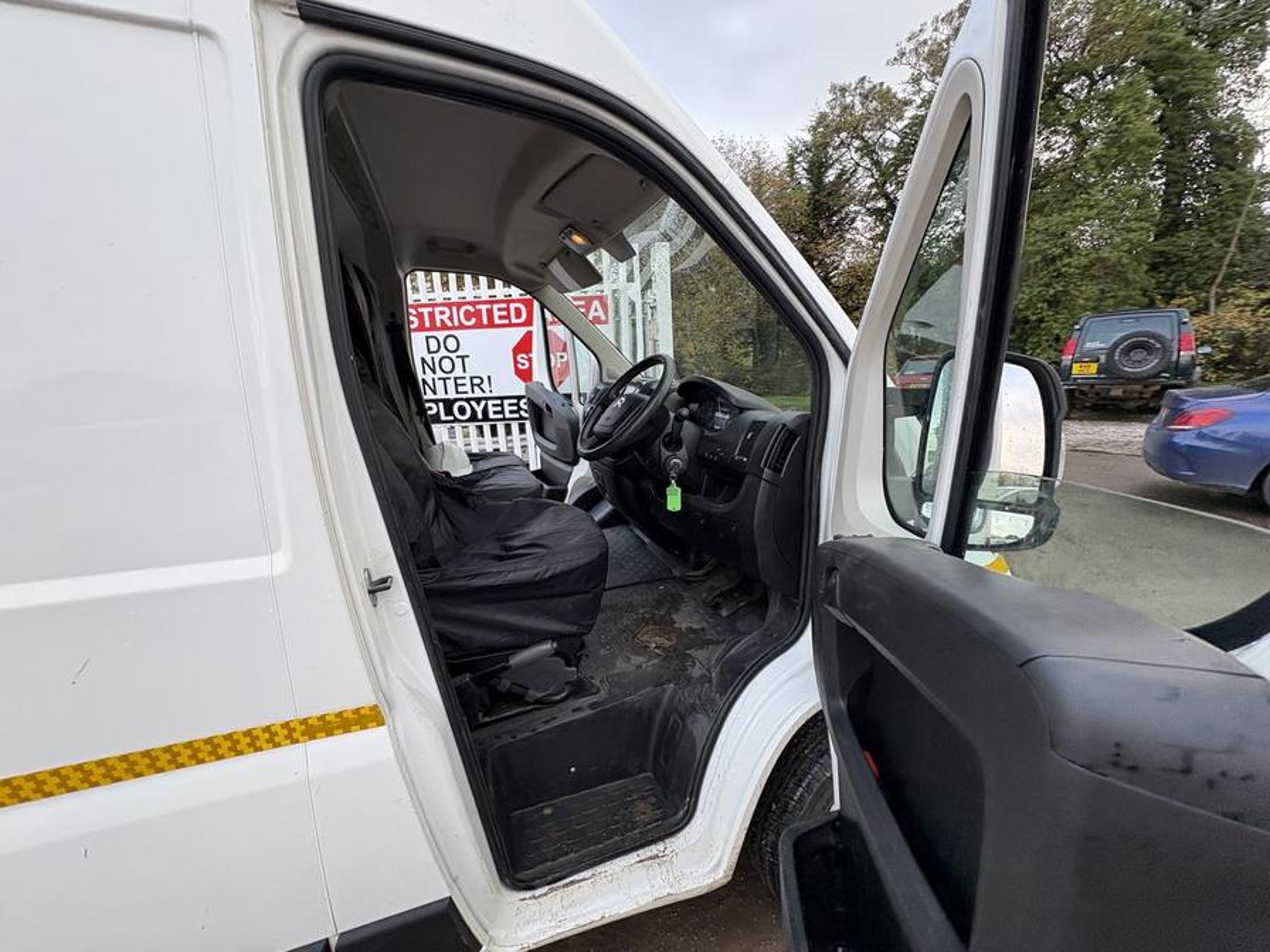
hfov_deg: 102.1
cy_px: 476
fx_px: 514
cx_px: 635
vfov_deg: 85.7
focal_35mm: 14
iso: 64
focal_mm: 2.22
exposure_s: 1/138
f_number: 2.2
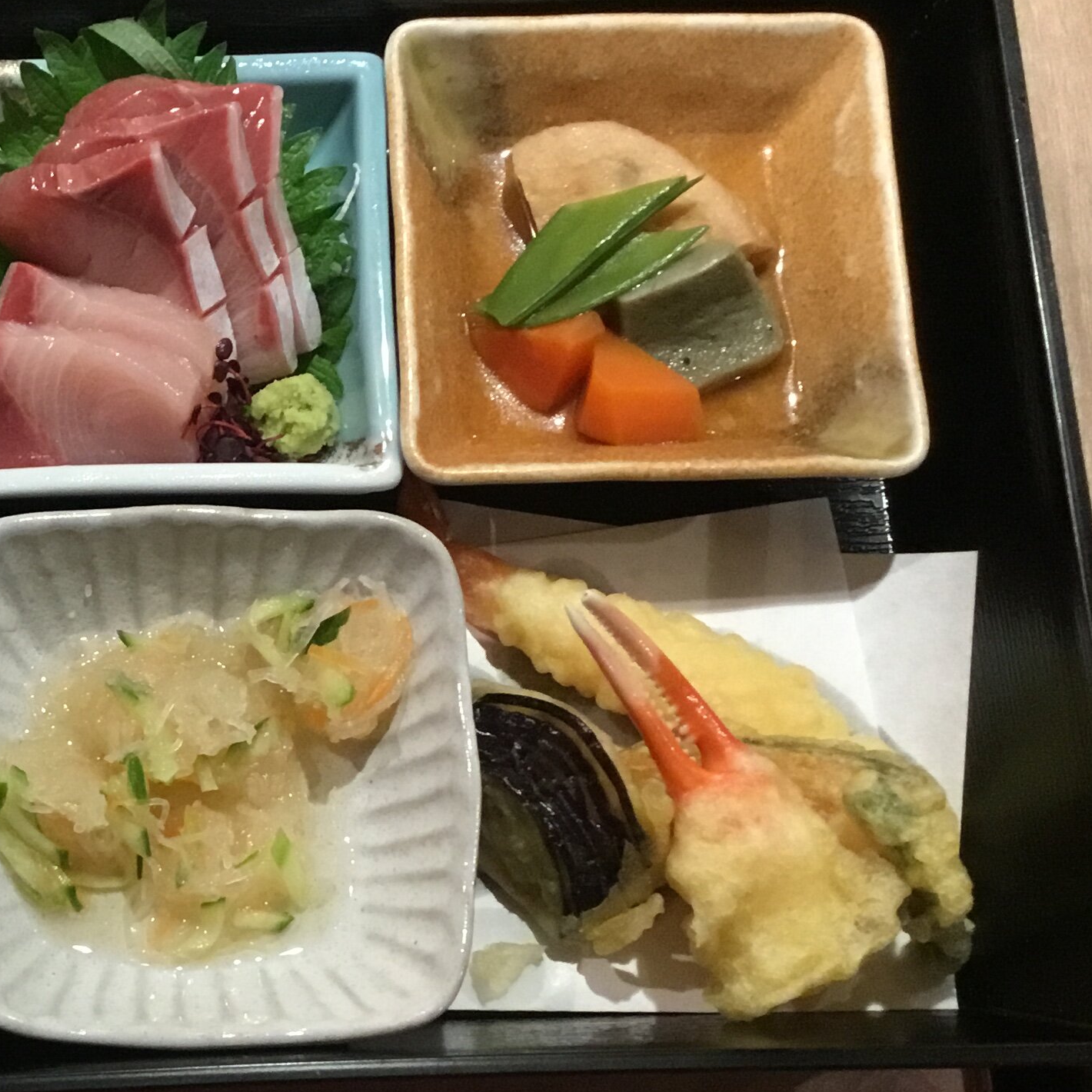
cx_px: -7
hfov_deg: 25.9
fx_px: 2248
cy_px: 813
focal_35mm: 63
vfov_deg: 27.0
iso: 125
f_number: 2.4
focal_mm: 3.3
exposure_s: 1/30
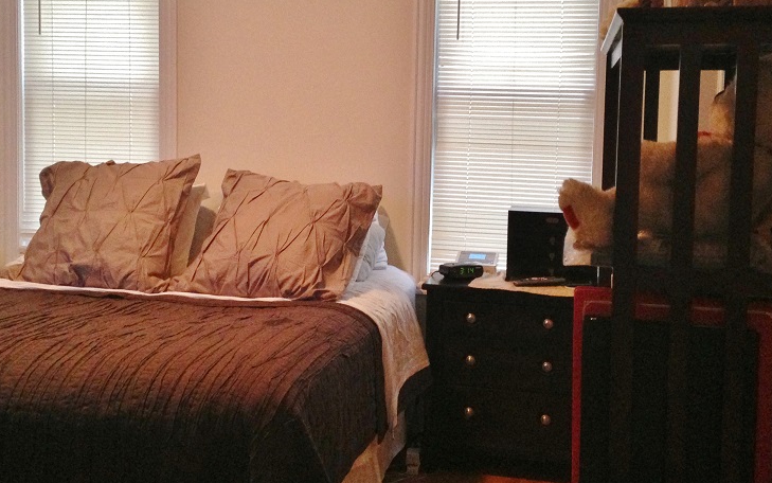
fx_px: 989
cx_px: 400
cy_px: 201
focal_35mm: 47
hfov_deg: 42.6
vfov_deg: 27.4
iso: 320
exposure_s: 1/20
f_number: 2.4
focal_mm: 4.13
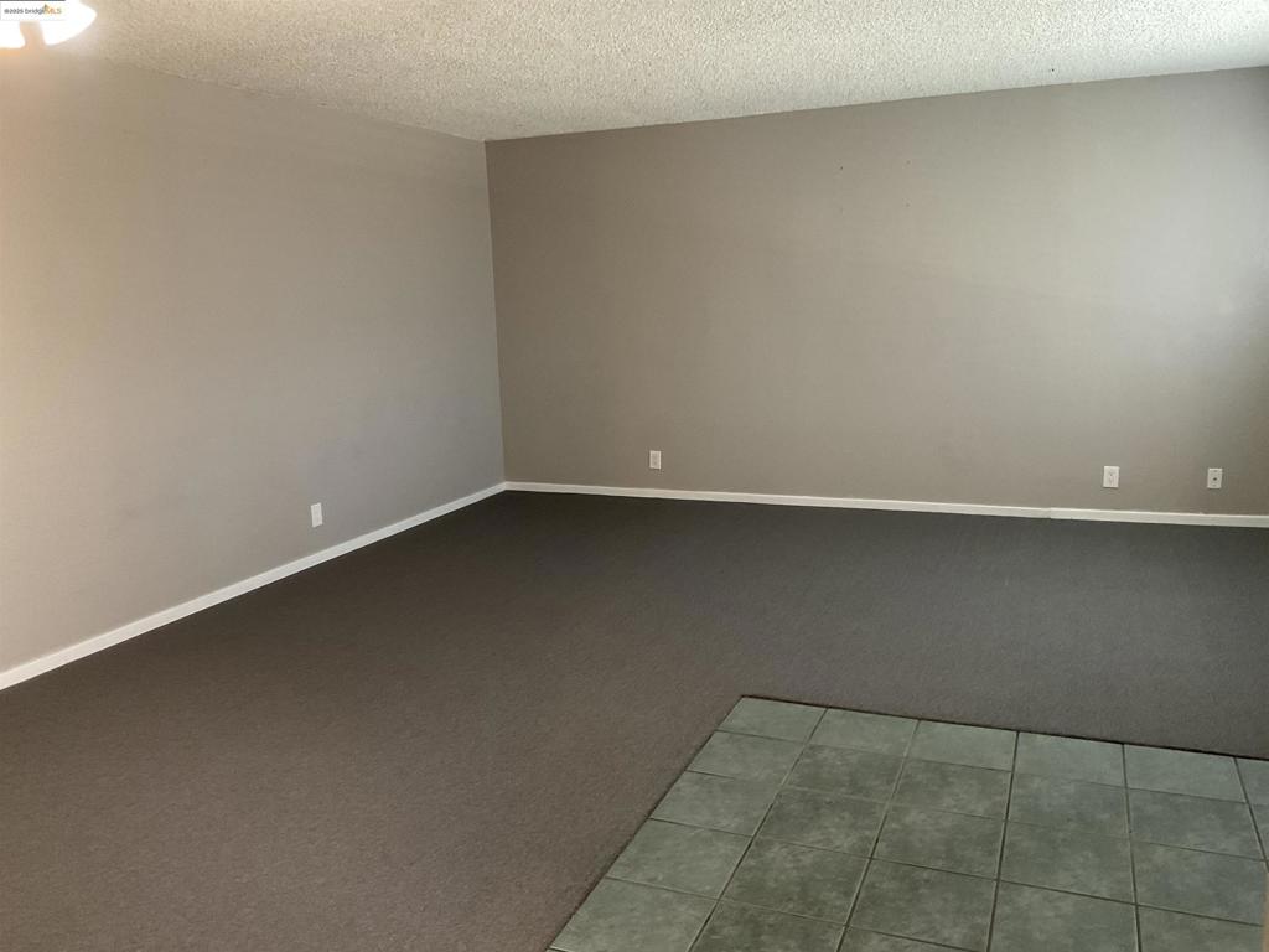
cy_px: 476
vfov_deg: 48.2
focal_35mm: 29
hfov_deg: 61.7
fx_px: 1063
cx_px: 634
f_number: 1.8
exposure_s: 1/40
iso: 200
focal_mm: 3
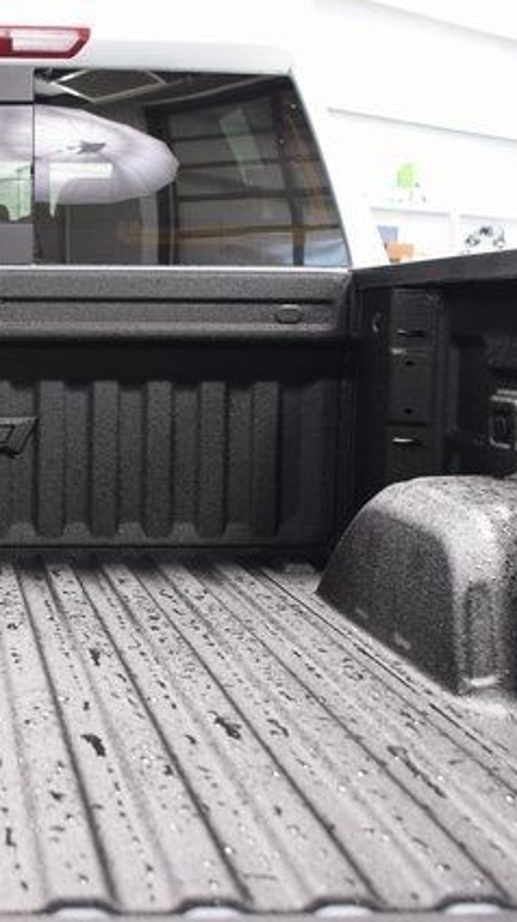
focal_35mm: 57
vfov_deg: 36.6
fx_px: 1391
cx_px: -43
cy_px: 462
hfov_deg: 20.2
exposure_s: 1/60
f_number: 2.8
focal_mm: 24
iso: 1600
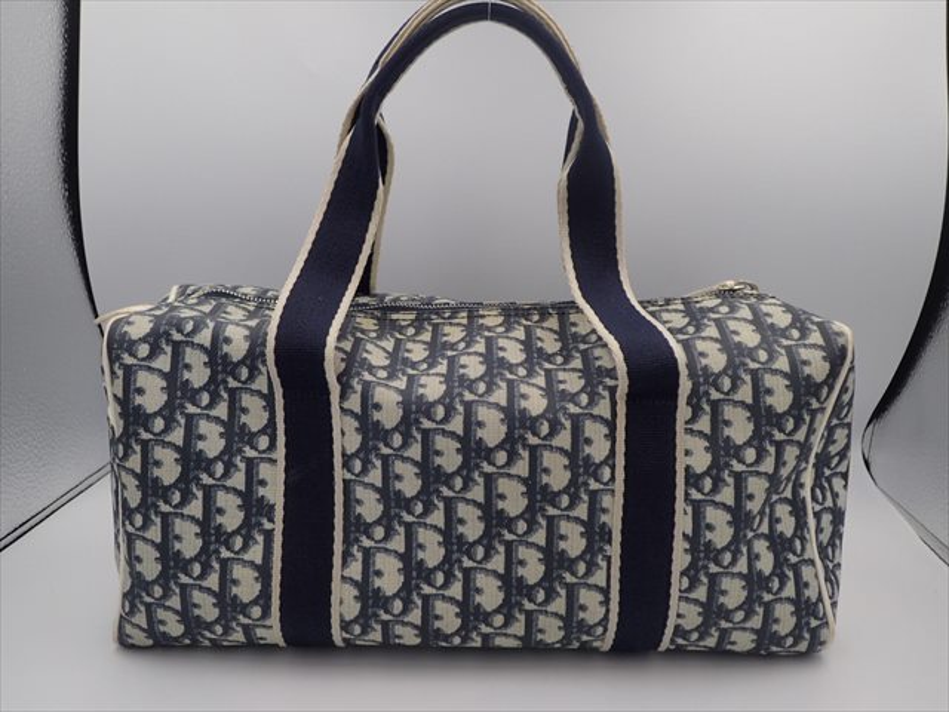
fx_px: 822
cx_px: 474
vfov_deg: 46.8
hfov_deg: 60.0
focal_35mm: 30
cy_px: 356
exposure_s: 1/400
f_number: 2.3
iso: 100
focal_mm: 5.5
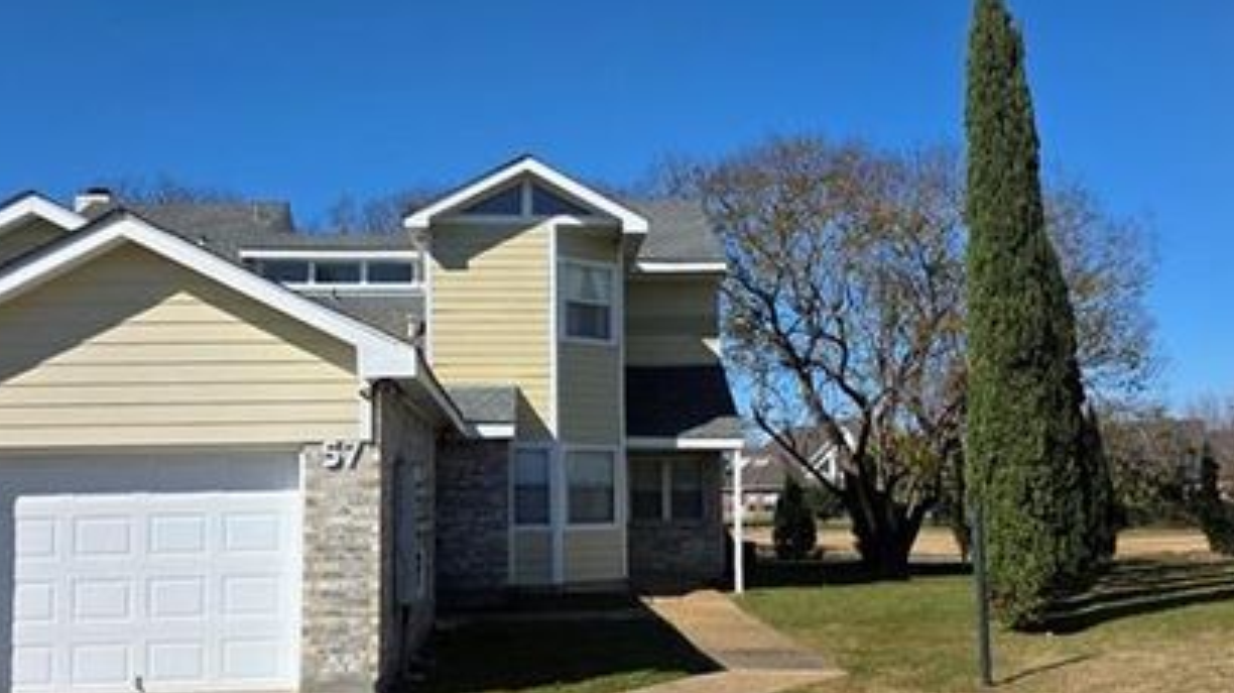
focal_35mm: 41
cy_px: 398
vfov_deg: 28.9
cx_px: 611
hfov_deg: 49.4
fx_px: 1341
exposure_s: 1/7944
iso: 80
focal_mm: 6.3
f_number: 1.7
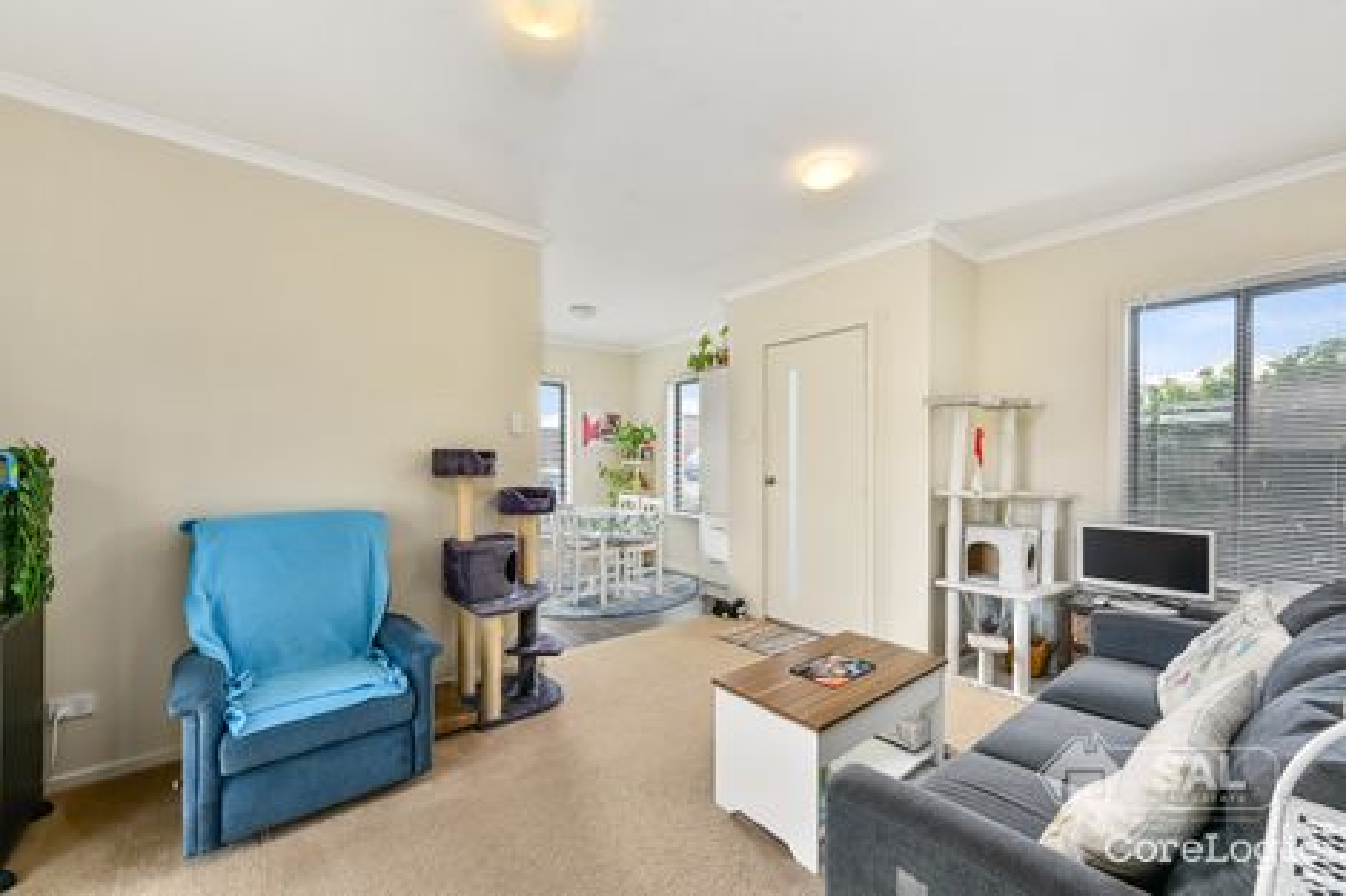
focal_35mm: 14
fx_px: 523
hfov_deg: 104.3
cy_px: 448
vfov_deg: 81.2
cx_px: 673
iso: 125
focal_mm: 14
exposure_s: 1/1.67
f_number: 11
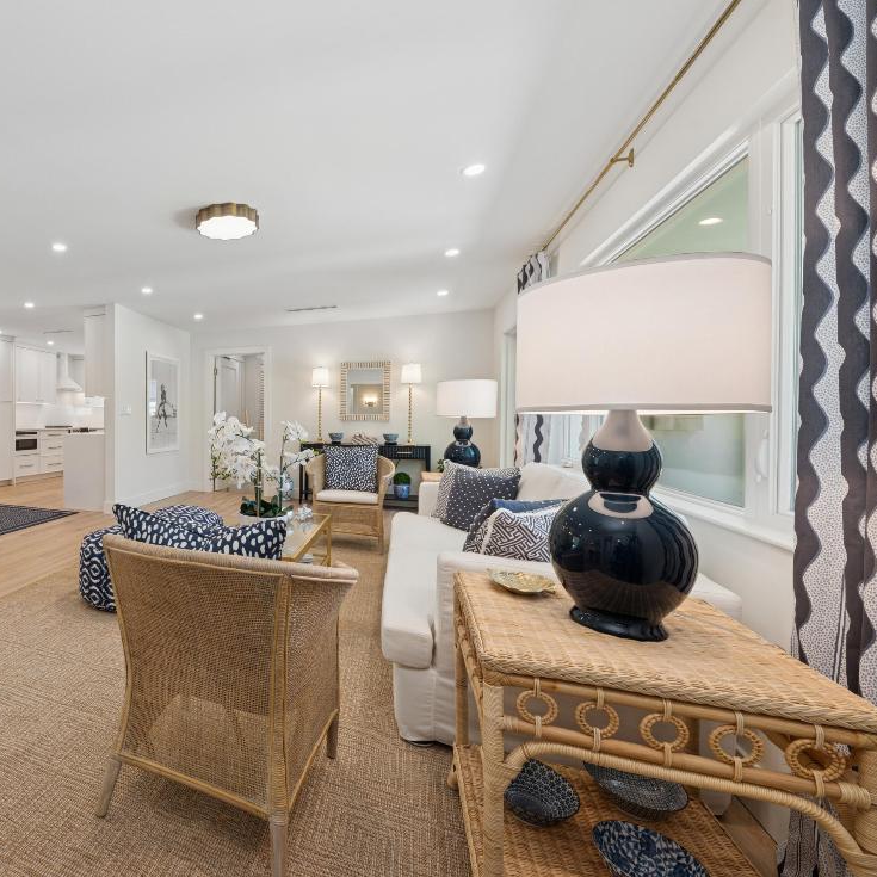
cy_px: 420
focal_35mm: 16
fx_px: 459
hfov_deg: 79.4
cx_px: 199
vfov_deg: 87.4
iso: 100
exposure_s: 1/15
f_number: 8
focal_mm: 12
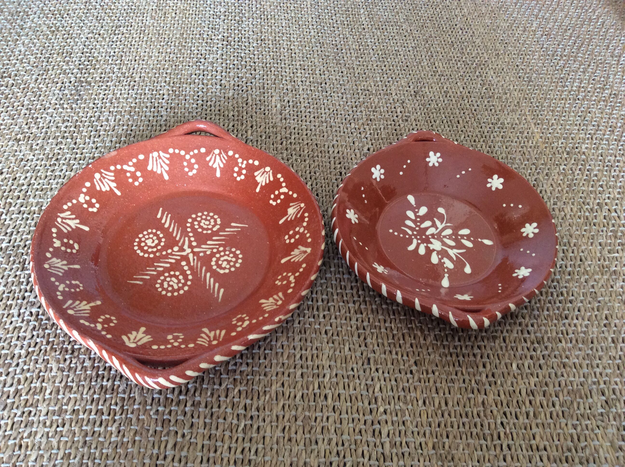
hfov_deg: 56.9
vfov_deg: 44.1
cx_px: 312
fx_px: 577
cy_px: 234
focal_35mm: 32
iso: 125
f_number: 2.4
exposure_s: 1/25
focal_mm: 3.3
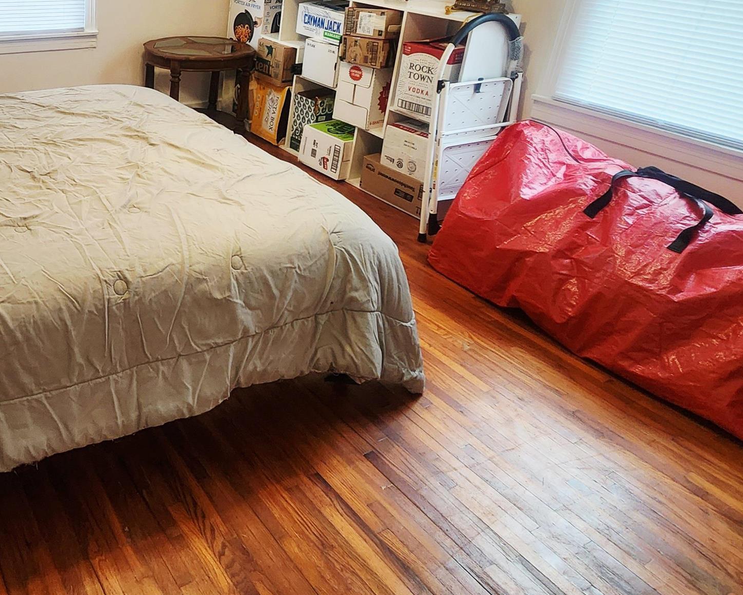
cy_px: 181
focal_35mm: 27
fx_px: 594
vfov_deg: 51.8
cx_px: 115
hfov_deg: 57.6
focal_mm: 2.2
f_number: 2.2
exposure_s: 1/60.2
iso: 200
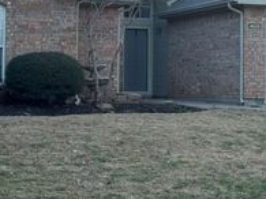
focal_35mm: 123
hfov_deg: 16.0
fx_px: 945
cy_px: 32
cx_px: 143
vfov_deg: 12.0
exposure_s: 1/1094
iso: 64
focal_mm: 6.76
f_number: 1.78
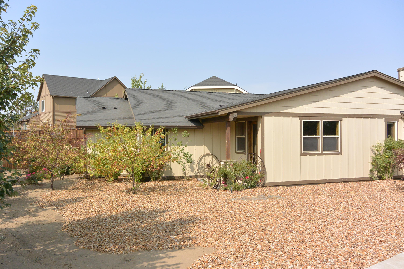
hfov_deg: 63.7
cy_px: 134
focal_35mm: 29
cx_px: 202
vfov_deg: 45.0
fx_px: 325
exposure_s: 1/1250
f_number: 4.5
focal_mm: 11
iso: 160
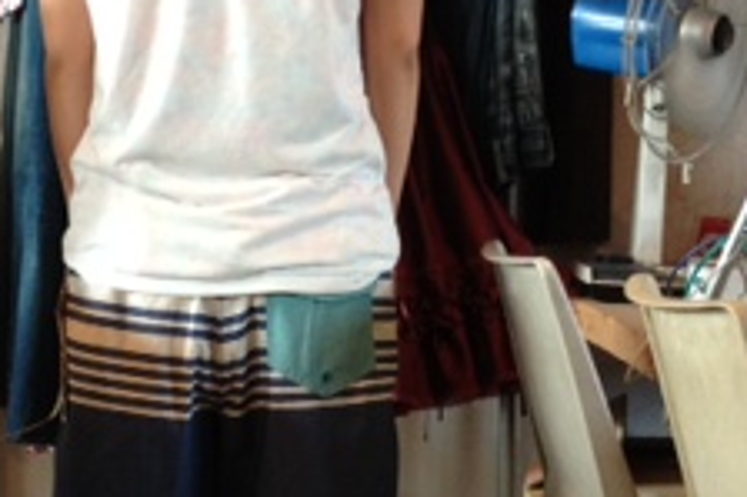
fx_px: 2156
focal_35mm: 104
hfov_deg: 19.6
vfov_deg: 13.1
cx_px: 240
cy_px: 290
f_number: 2.4
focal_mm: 4.28
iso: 125
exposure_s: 1/20
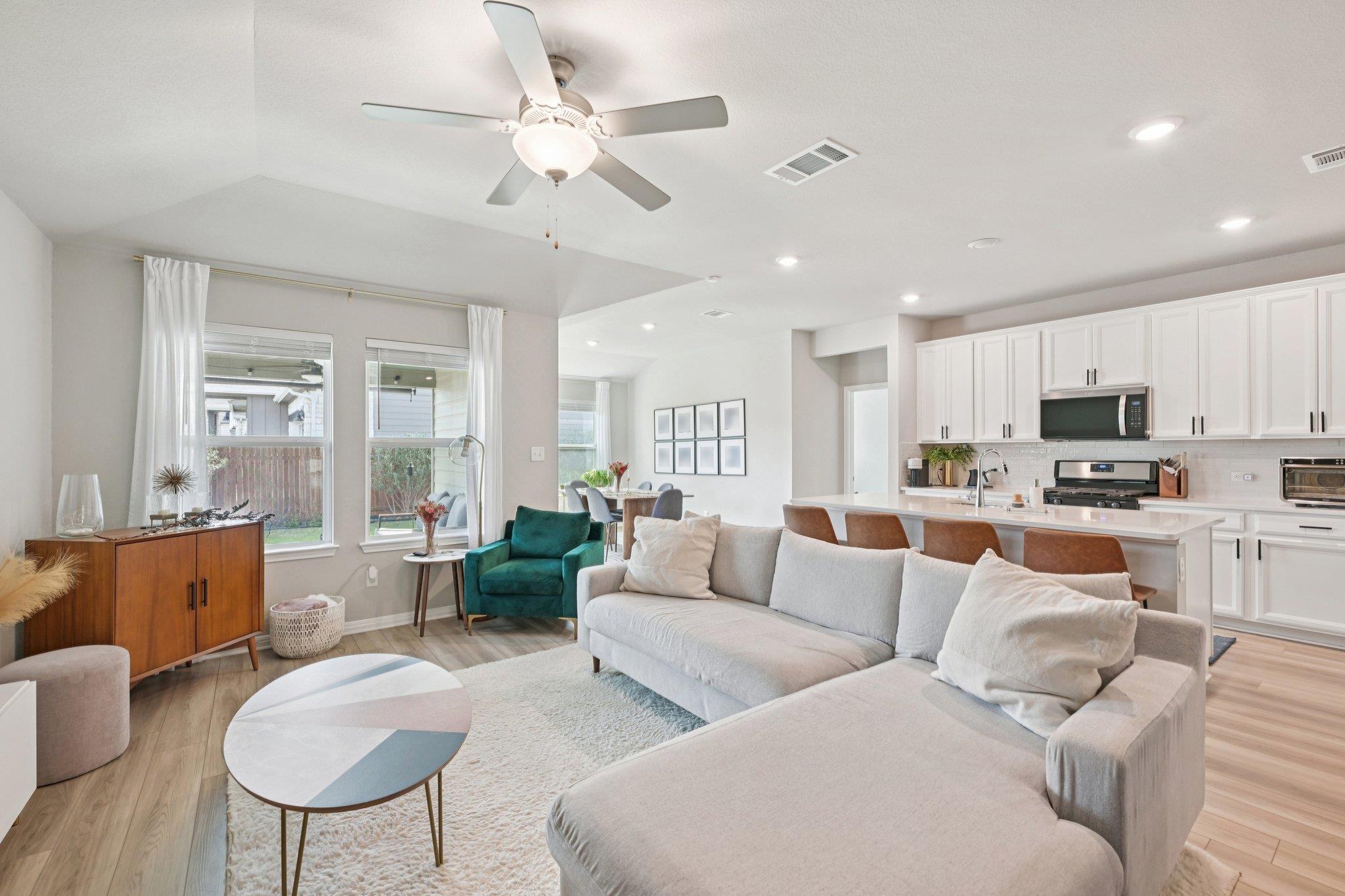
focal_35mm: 15
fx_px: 560
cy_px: 448
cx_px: 672
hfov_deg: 100.4
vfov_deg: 77.3
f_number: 6.7
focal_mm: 15
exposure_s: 1/15
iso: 320
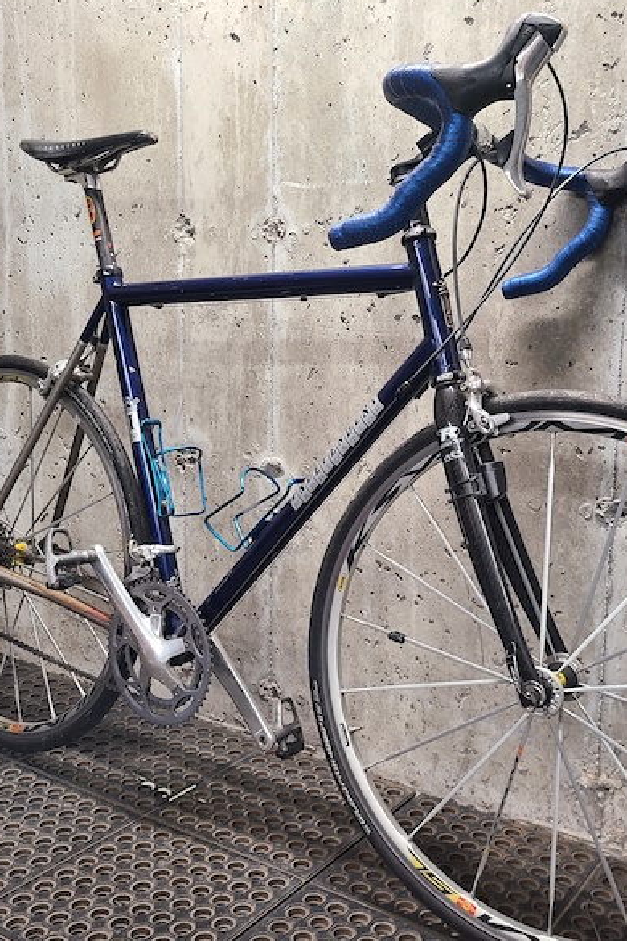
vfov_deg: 51.9
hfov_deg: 35.9
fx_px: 967
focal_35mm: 37
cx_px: 363
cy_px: 460
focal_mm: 5.4
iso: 250
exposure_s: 1/39
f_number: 1.8
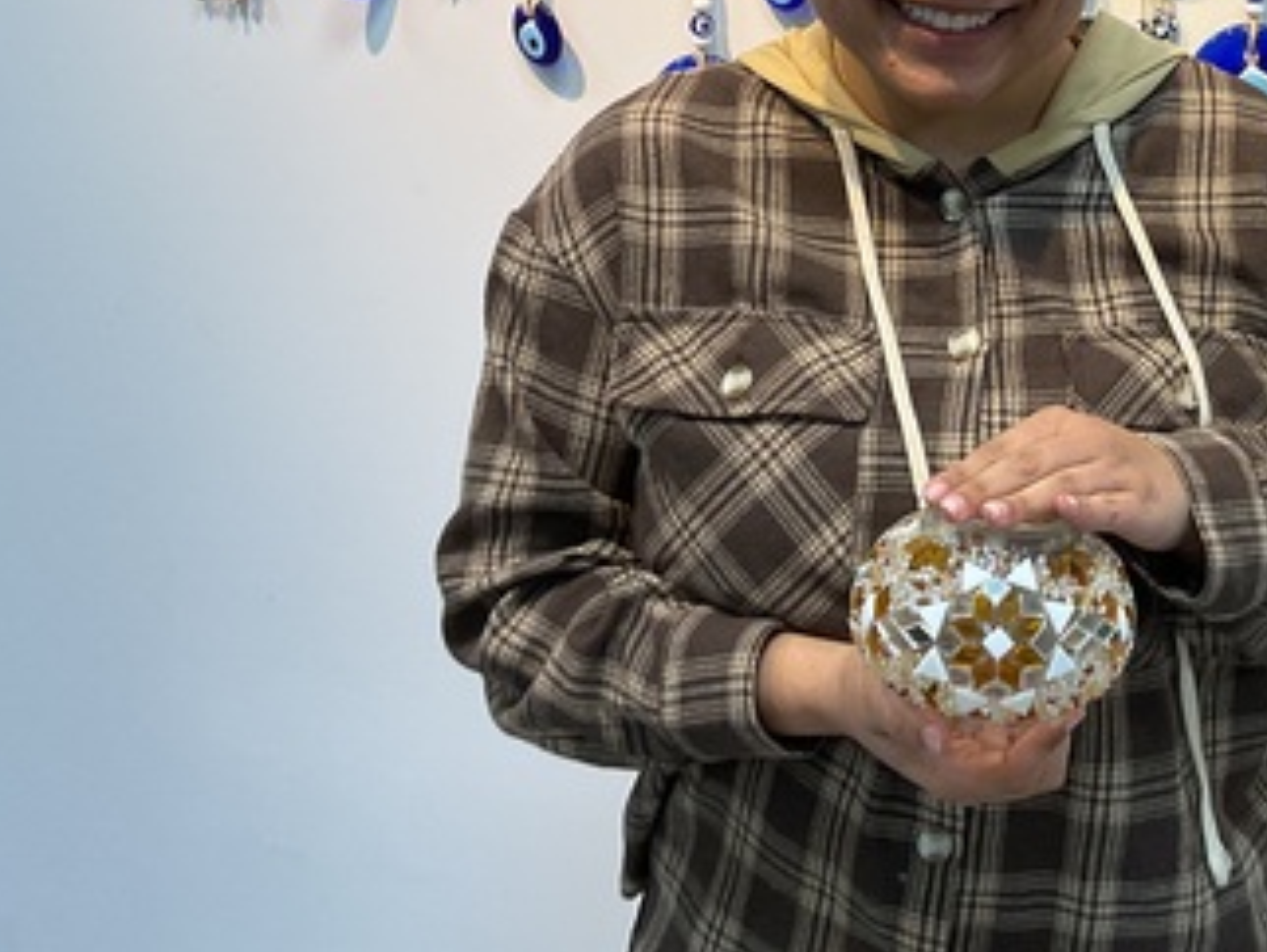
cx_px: 1086
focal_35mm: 54
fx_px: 1978
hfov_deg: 34.0
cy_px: 106
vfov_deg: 26.2
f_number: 1.8
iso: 40
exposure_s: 1/60
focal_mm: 3
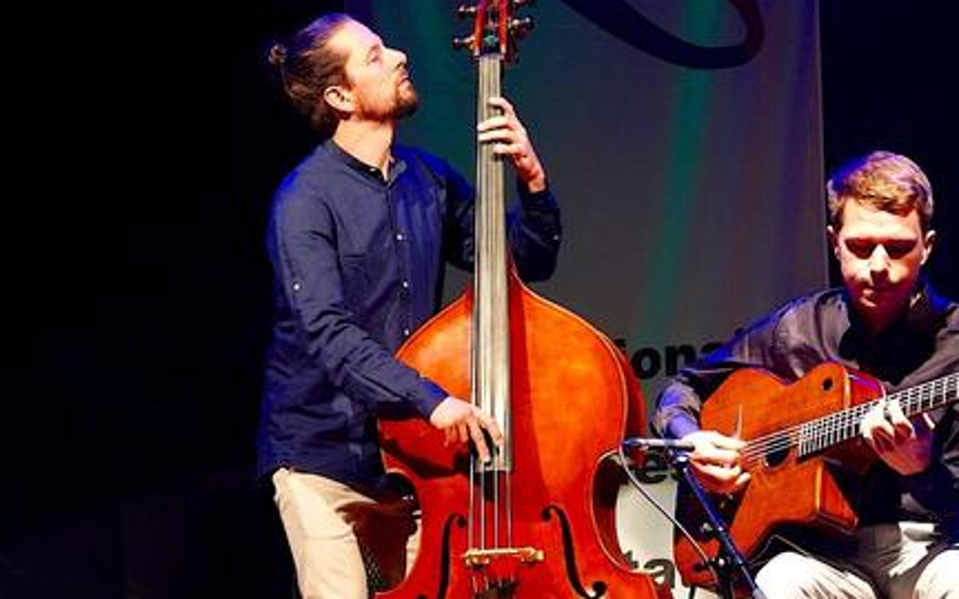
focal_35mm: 206
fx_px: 5384
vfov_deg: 6.4
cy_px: 358
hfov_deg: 10.2
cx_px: 238
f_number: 5.6
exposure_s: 1/125
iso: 1600
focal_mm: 109
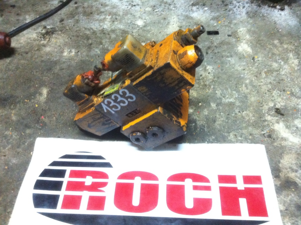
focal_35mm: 35
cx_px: 150
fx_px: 304
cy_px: 112
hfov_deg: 52.7
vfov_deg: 40.6
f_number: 2.8
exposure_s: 1/15
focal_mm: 3.85
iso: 640
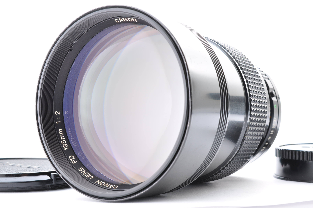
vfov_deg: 22.6
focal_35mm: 60
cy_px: 104
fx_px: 521
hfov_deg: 33.4
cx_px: 156
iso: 200
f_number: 18
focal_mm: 40
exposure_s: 1/200
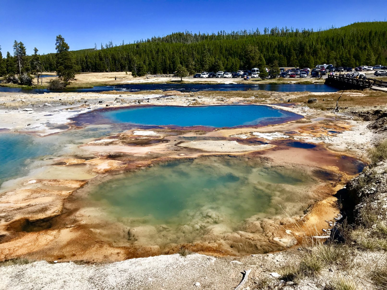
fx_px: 313
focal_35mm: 28
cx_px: 194
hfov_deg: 63.4
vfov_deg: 49.7
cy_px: 145
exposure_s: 1/2817
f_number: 1.8
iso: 20
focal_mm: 3.99
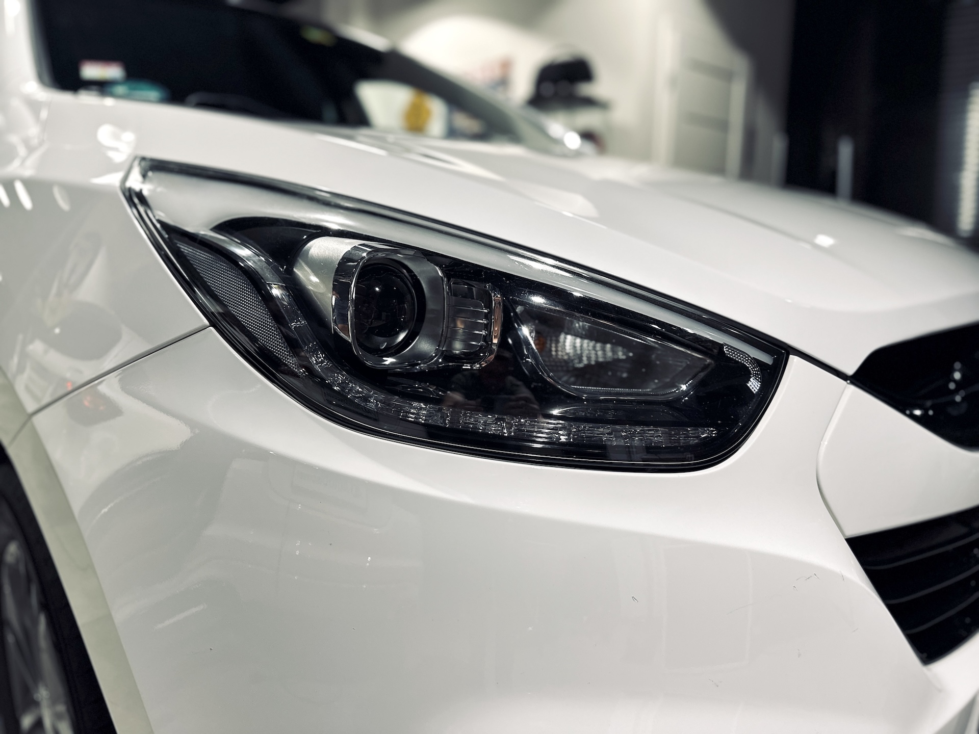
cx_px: 490
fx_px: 679
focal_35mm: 24
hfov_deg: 71.6
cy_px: 367
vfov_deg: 56.8
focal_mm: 6.86
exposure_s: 1/50
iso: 200
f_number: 1.78
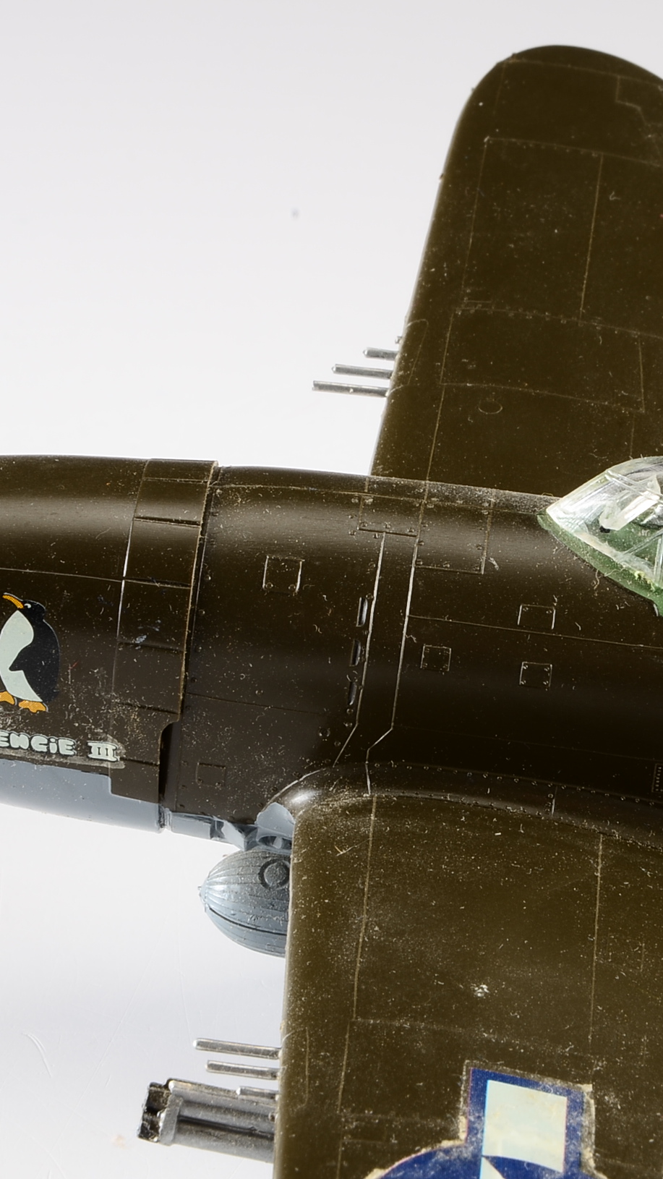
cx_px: 428
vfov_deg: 12.1
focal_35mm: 178
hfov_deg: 6.8
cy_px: 590
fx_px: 5556
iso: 100
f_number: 20
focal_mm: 75
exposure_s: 1/100
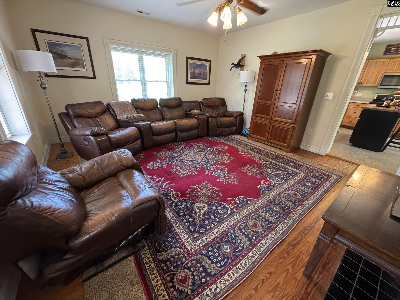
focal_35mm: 14
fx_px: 162
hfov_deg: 102.1
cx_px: 200
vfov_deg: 85.7
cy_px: 150
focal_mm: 2.22
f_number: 2.2
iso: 800
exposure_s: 1/60
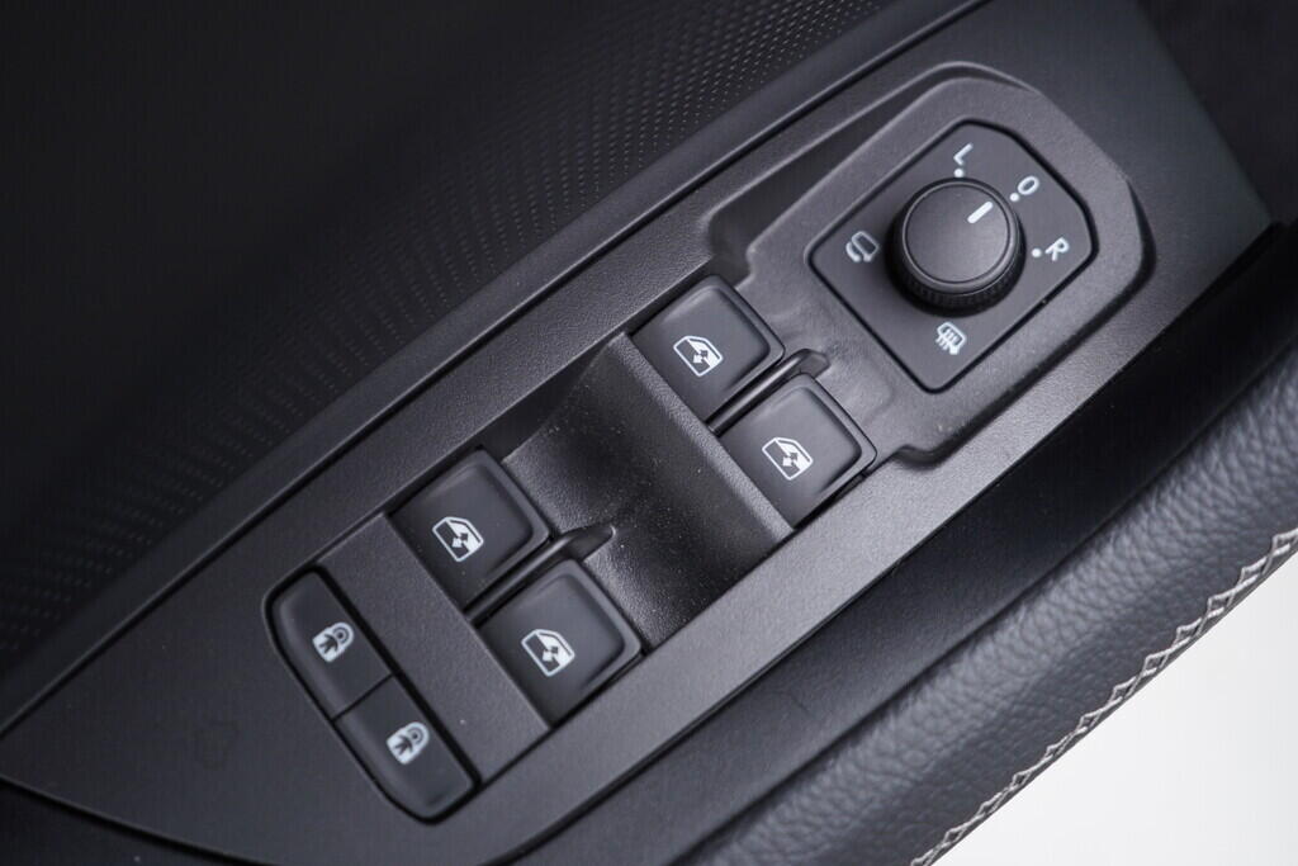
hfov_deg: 53.1
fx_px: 1298
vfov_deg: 36.9
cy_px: 433
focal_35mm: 36
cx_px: 649
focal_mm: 24
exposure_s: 1/40
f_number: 2.8
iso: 320
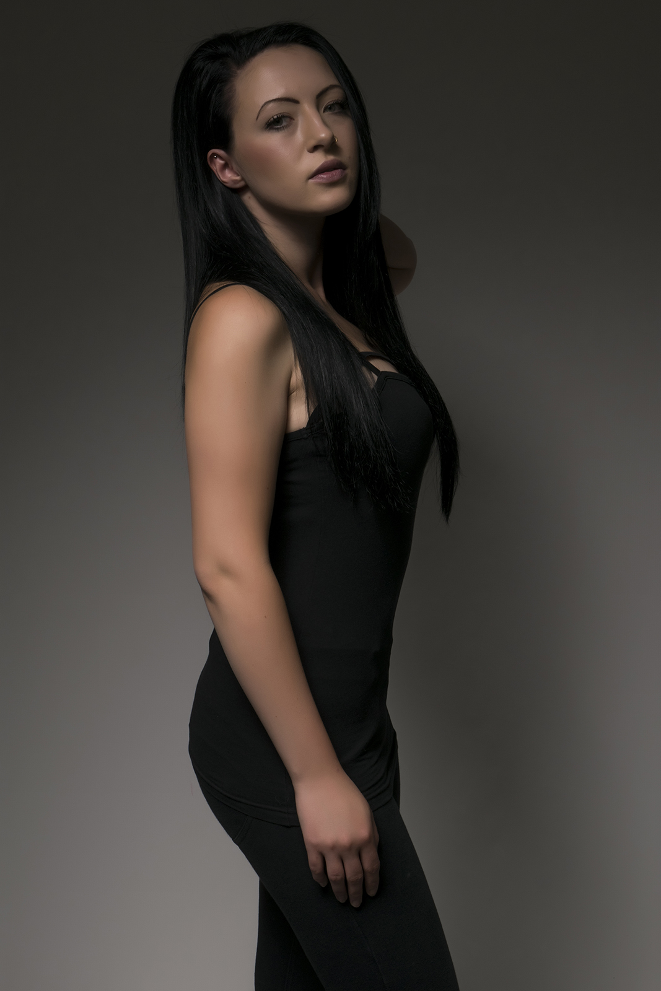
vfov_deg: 26.0
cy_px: 496
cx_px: 330
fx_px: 2148
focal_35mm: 78
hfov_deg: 17.5
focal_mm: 52
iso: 100
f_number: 18
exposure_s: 1/100
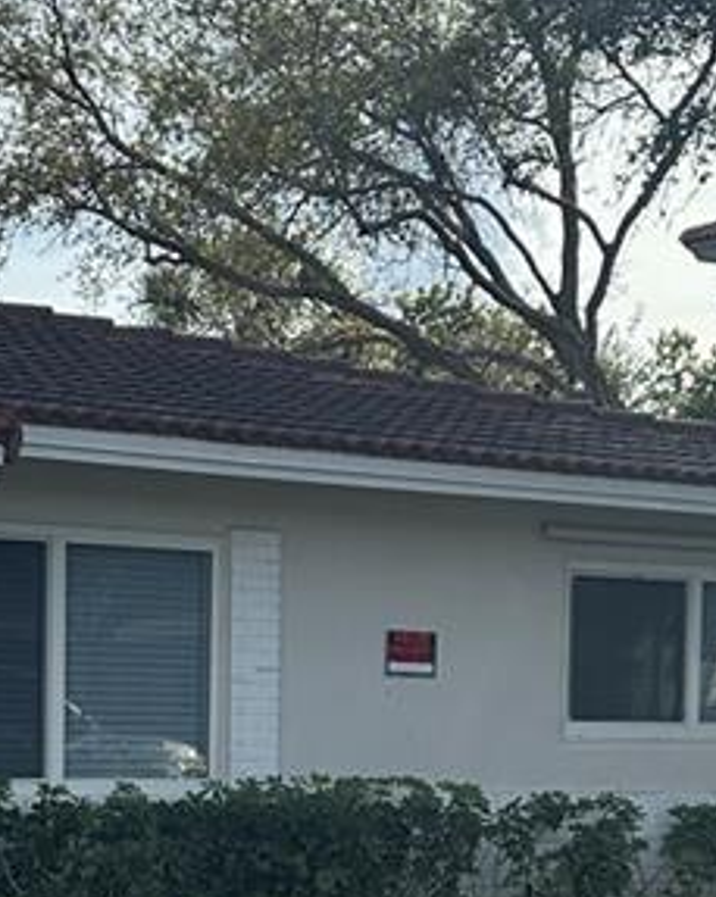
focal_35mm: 98
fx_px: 2600
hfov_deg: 15.7
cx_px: 288
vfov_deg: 19.1
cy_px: 866
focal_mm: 6.86
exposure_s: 1/5848
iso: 80
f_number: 1.78
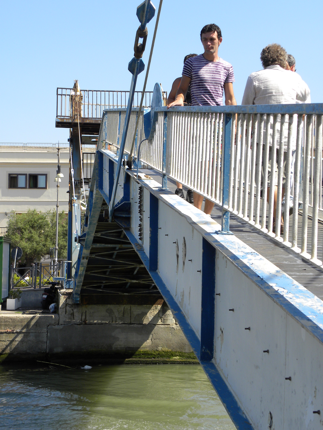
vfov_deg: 26.0
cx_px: 162
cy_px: 215
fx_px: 933
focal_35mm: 75
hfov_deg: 19.6
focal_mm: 13.4
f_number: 4
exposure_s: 1/390
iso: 64
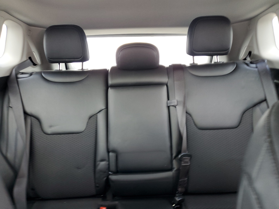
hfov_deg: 67.3
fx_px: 210
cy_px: 104
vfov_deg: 53.1
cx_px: 140
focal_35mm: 26
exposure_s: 1/60.2
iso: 121
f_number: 1.5
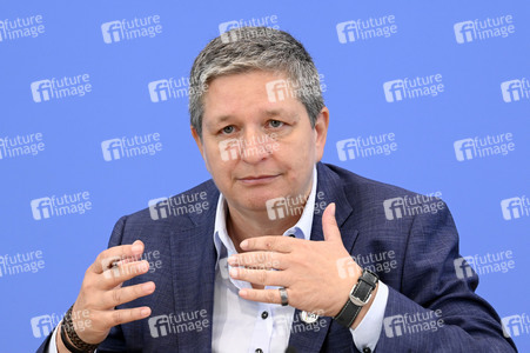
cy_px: 176
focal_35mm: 130
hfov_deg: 15.8
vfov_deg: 10.5
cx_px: 265
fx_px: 1912
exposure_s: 1/500
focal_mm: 130
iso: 4000
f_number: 6.3
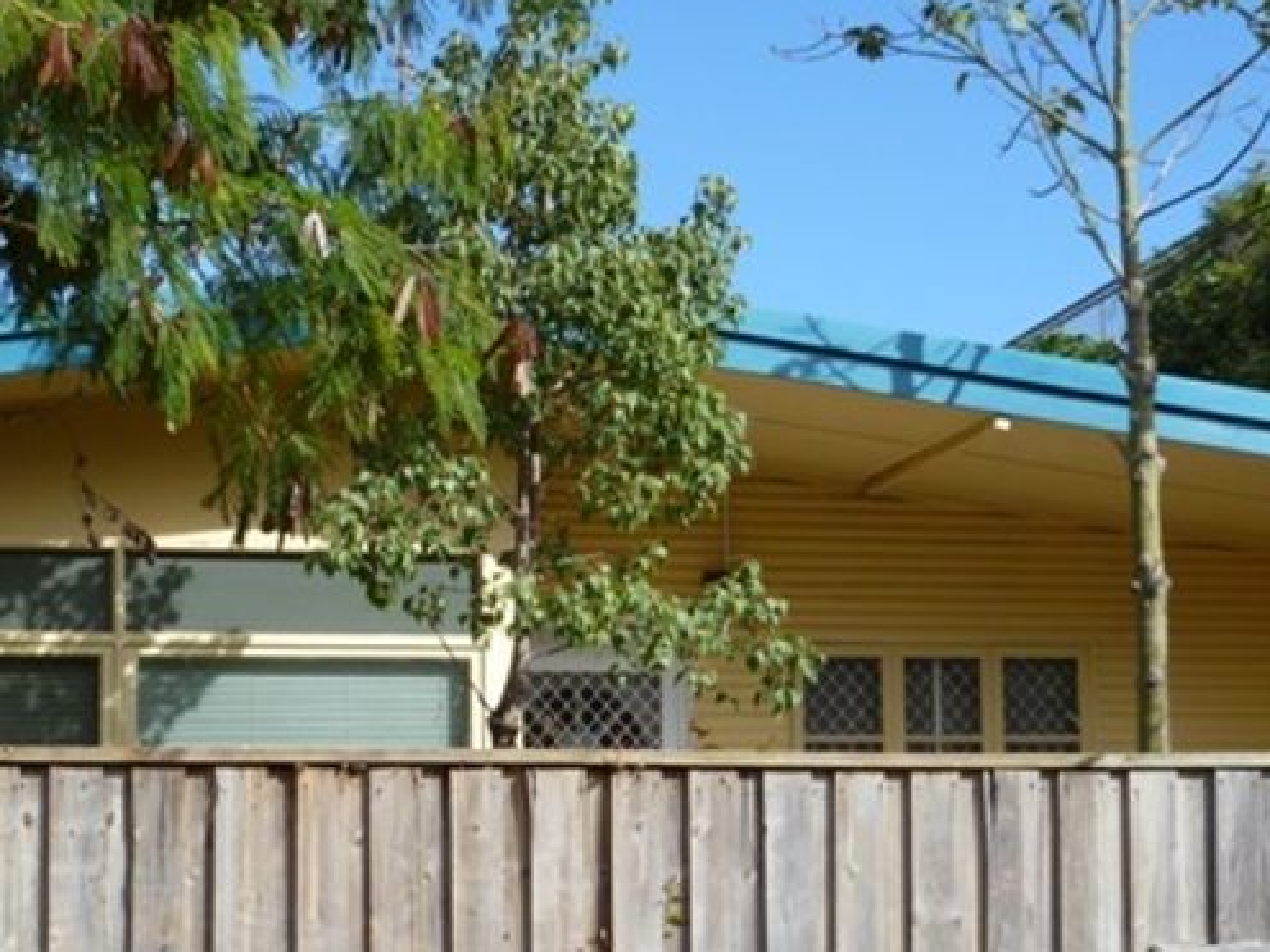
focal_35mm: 80
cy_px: 558
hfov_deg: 24.3
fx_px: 2934
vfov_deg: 18.4
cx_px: 457
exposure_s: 1/500
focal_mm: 7.9
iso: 80
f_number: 3.8
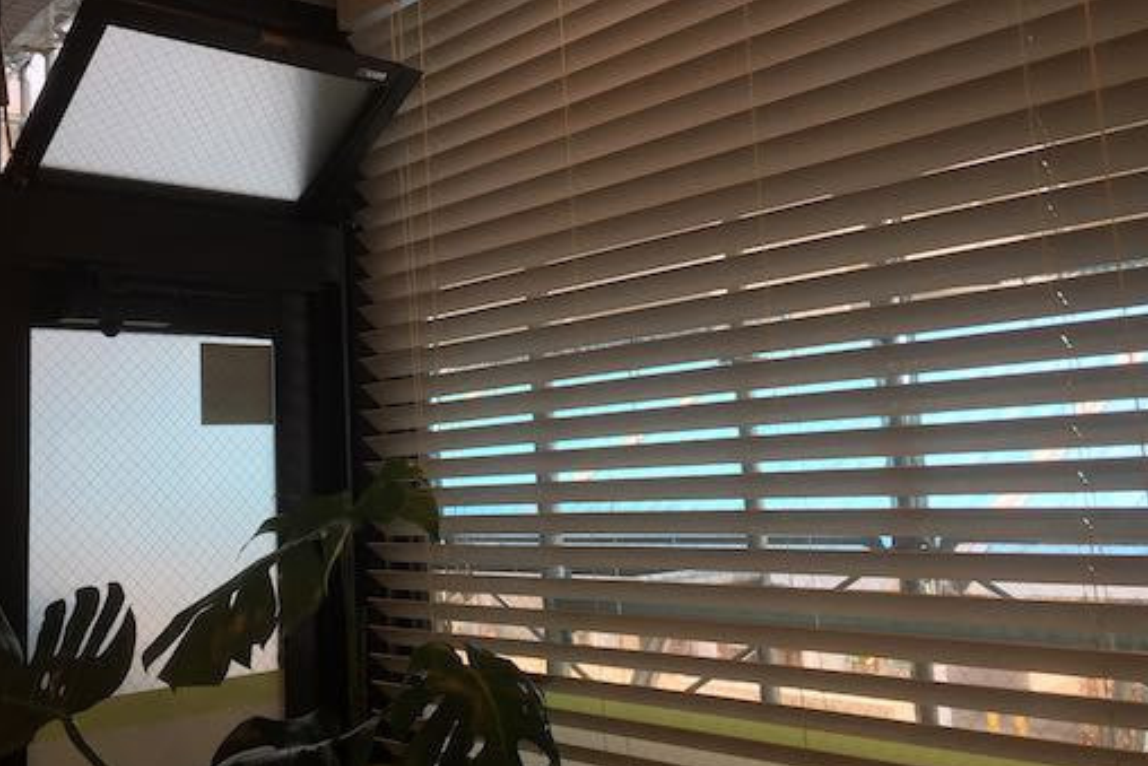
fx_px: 1212
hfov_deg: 50.4
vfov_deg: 35.0
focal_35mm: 38
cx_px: 463
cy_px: 307
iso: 64
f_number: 2.2
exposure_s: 1/120
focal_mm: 4.15
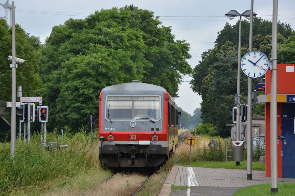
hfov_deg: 11.0
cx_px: 148
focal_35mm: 188
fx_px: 1536
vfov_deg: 7.3
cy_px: 98
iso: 250
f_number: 7.1
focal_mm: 125
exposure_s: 1/400
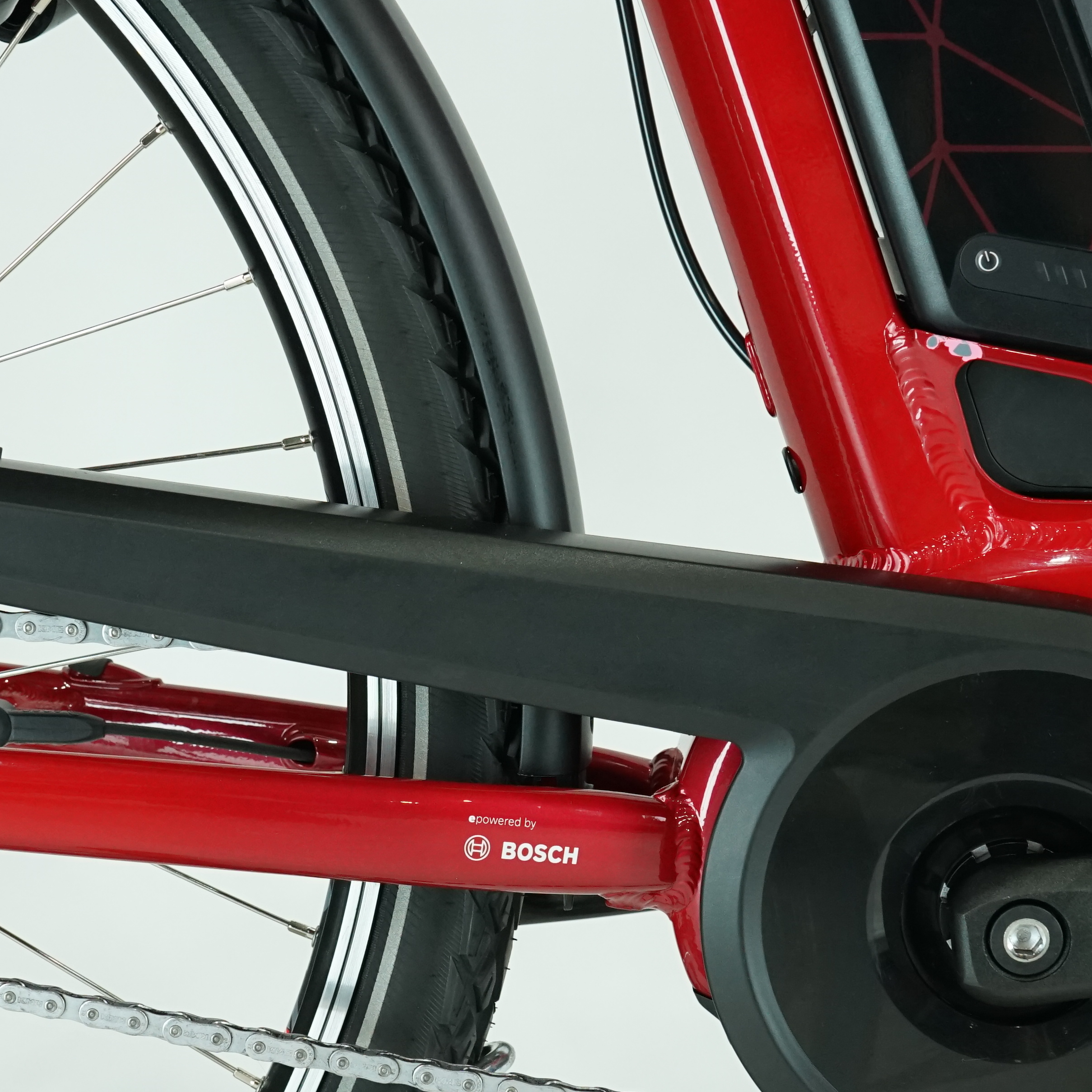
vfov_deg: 22.1
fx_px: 2784
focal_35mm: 78
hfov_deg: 22.2
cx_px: 450
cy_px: 755
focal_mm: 37
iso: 1600
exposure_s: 1/200
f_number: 5.6
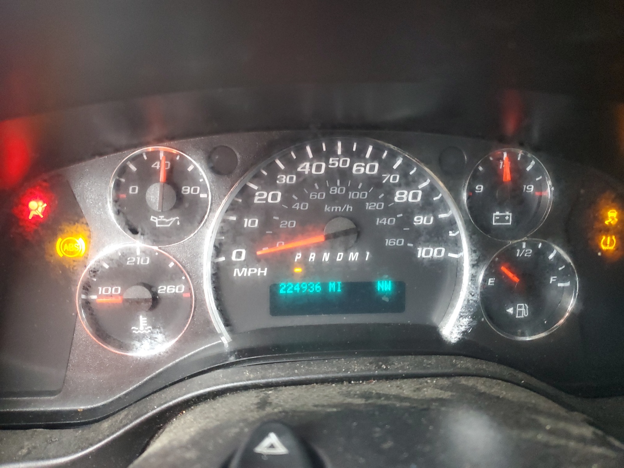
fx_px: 469
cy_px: 234
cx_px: 312
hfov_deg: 67.3
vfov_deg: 53.1
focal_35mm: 26
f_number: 1.5
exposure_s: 1/40
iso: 330
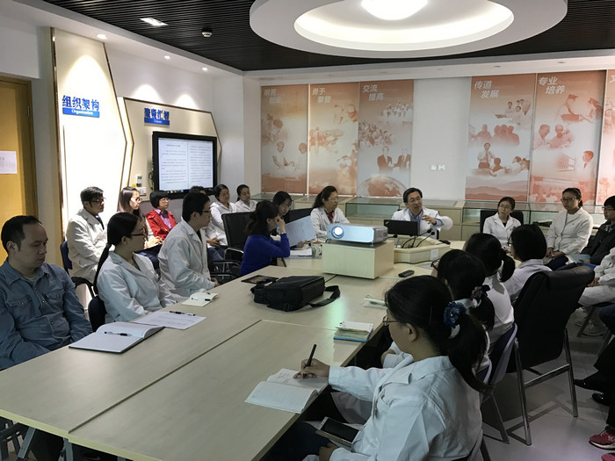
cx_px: 308
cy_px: 230
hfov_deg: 63.4
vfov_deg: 49.7
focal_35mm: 28
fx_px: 497
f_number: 1.8
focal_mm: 3.99
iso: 40
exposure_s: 1/17
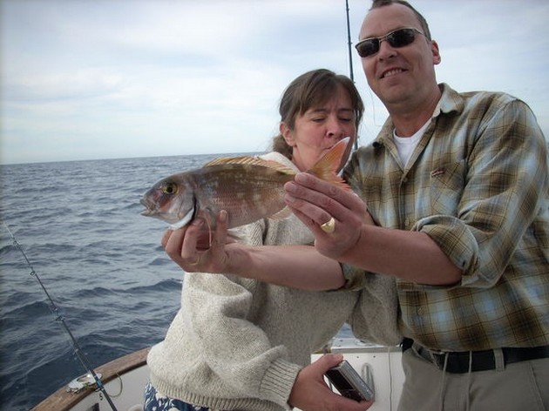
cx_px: 274
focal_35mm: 37
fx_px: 587
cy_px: 206
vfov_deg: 38.6
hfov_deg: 50.2
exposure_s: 1/420
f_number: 2.8
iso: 64
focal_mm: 6.2
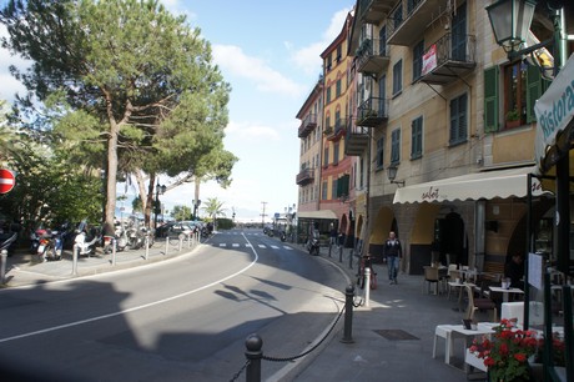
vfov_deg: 47.9
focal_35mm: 27
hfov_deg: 67.4
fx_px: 430
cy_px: 191
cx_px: 287
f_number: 7.1
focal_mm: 18
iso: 250
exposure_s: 1/200
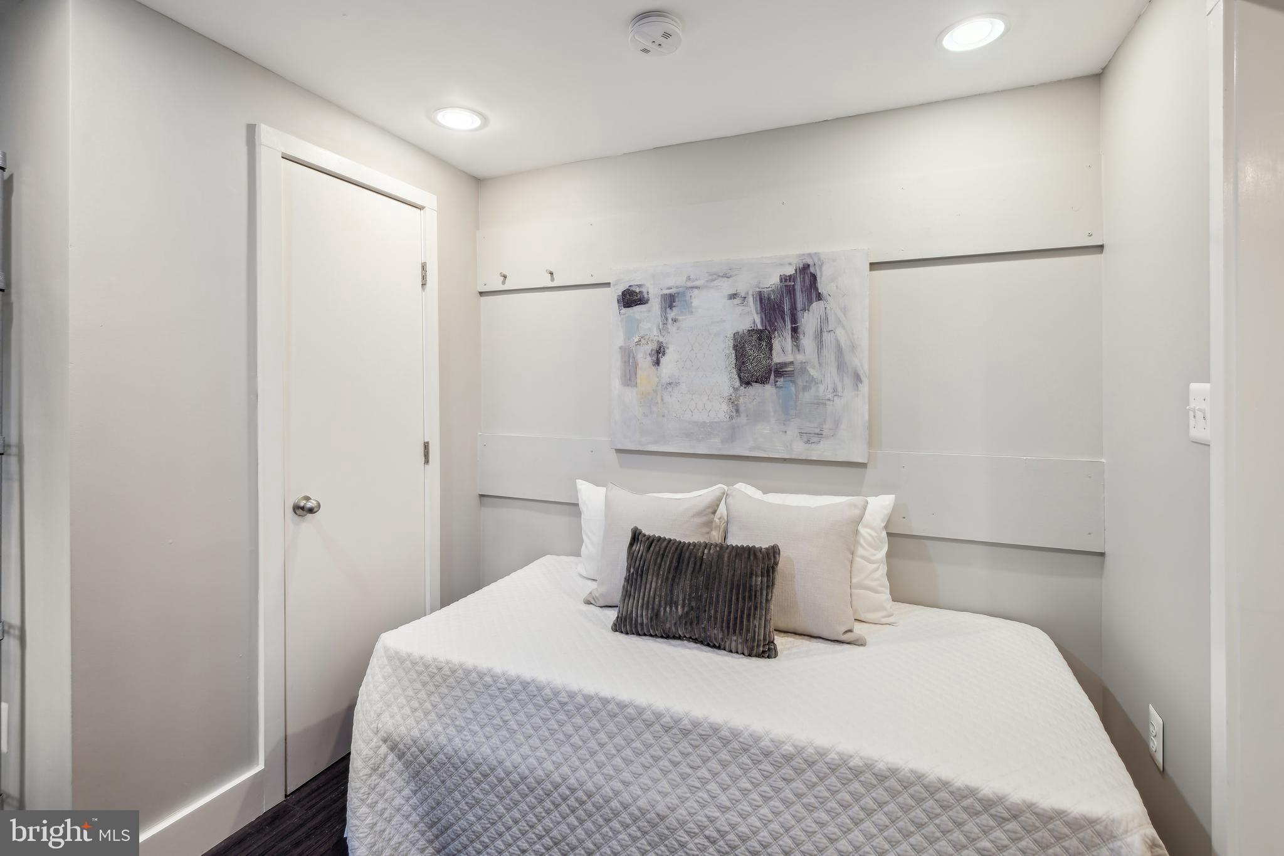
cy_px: 428
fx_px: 571
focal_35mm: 16
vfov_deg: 73.7
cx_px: 642
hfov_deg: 96.7
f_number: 8
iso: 200
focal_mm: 16
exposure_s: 1/8
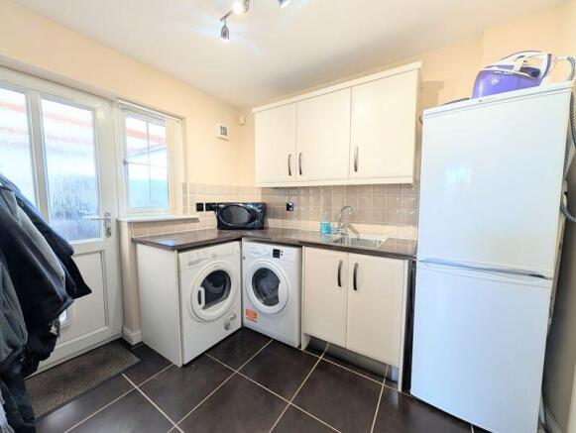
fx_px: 200
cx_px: 288
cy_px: 216
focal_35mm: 12
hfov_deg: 110.5
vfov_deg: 94.6
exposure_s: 1/75.7
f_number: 1.7
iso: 94
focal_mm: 2.02
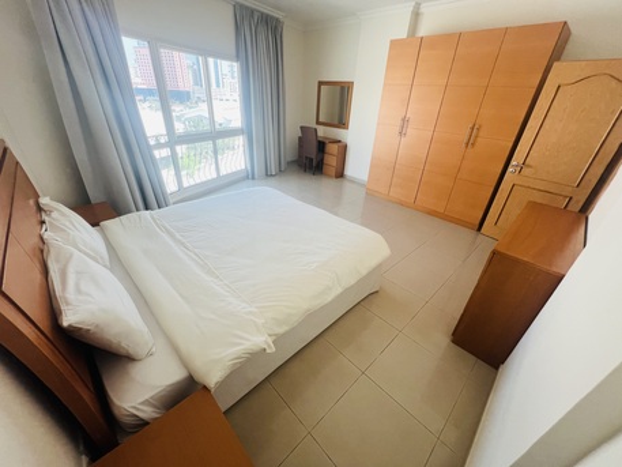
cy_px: 234
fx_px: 234
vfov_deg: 89.9
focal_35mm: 13
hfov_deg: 106.2
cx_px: 311
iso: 100
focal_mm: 1.57
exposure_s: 1/100
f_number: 1.8
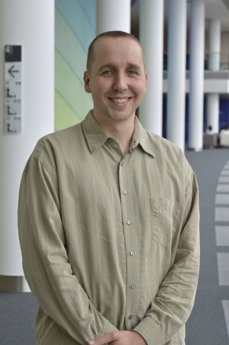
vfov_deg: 26.0
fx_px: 746
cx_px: 114
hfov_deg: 17.5
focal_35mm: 78
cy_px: 172
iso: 400
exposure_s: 1/125
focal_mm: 52
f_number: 5.6
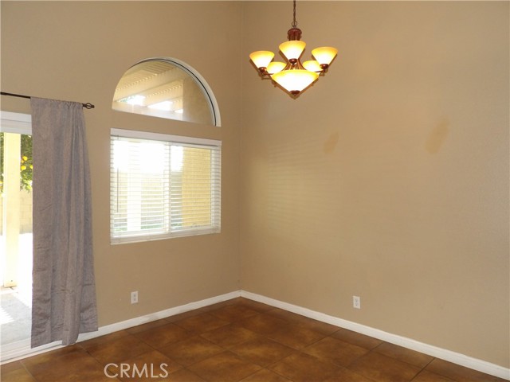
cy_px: 191
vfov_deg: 56.8
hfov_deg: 71.6
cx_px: 255
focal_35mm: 24
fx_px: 354
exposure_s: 1/33
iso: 200
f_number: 3.2
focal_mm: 4.3
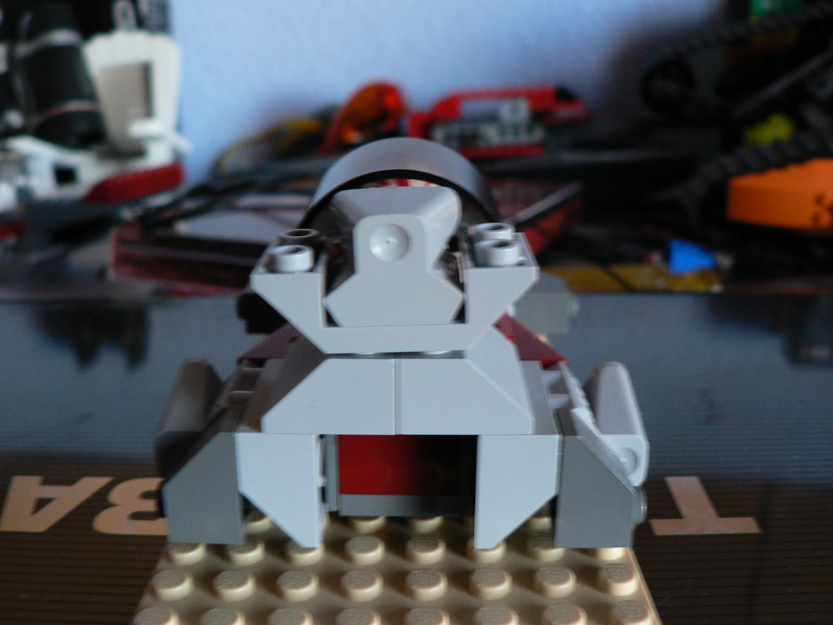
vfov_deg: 39.7
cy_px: 312
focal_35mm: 36
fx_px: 866
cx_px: 416
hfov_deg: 51.4
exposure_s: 1/15
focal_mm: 6
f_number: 2.8
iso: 200
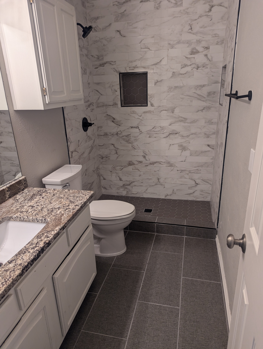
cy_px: 174
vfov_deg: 71.5
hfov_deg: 56.9
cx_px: 132
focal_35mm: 24
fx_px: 243
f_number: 1.85
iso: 45
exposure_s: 1/30
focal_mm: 6.81
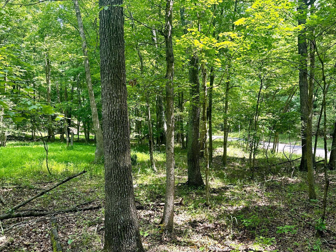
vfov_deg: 45.3
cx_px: 213
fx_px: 301
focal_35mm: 31
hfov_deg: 57.5
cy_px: 144
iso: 80
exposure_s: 1/324
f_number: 1.78
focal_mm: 6.86
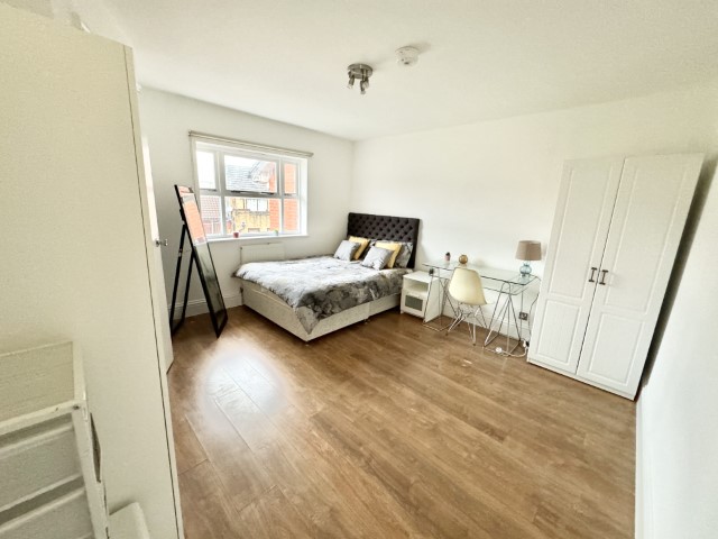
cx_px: 359
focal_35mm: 14
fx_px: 290
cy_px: 270
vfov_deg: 85.7
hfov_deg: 102.1
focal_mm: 2.22
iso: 640
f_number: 2.2
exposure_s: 1/60
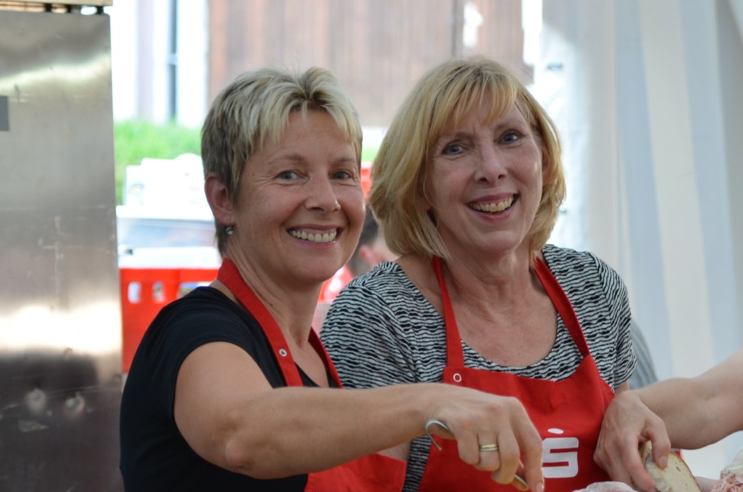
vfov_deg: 7.0
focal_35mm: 195
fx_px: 4016
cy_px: 387
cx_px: 535
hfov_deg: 10.6
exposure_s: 1/60
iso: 450
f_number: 4
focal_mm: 70
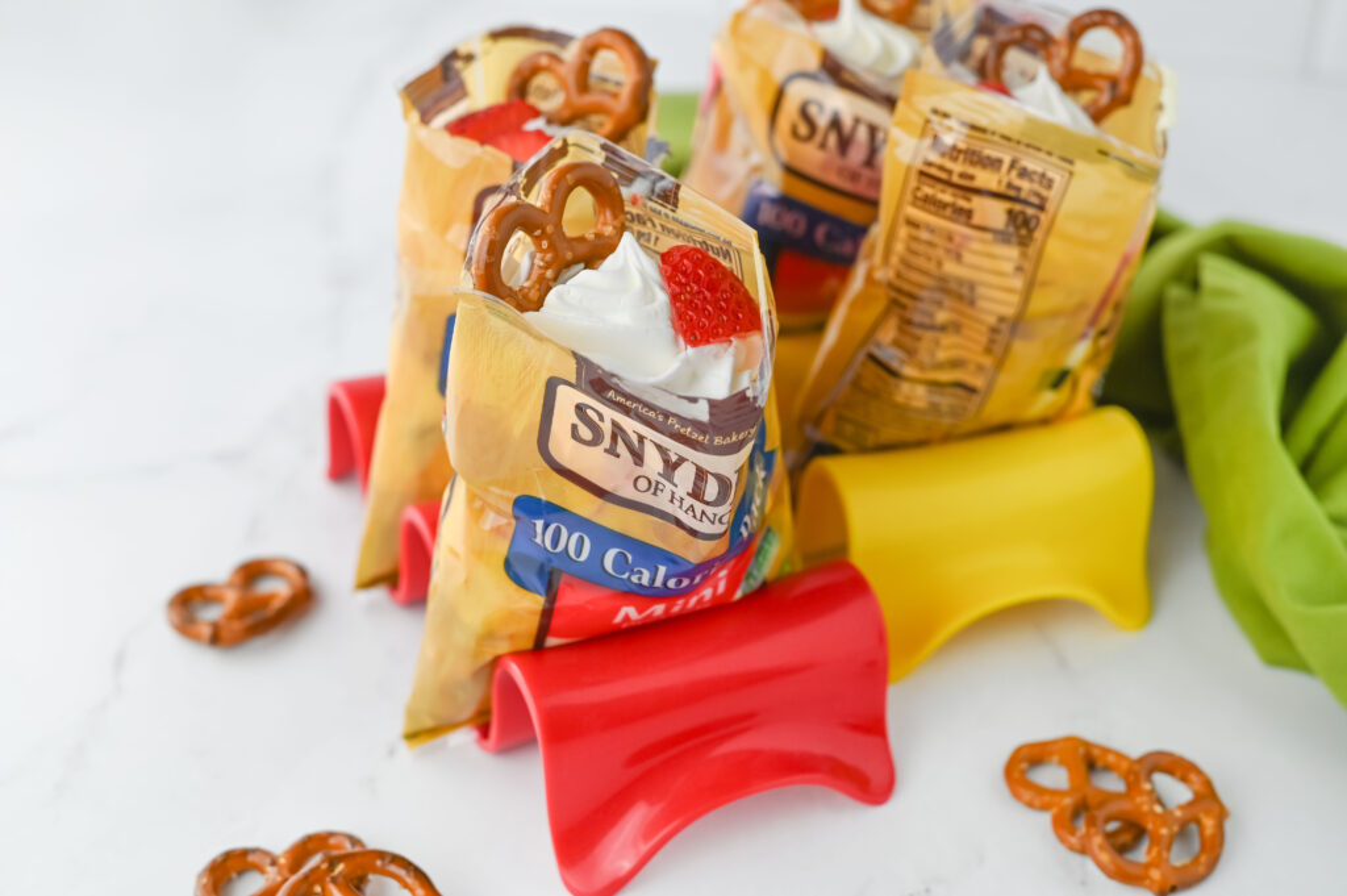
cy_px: 448
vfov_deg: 26.9
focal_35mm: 50
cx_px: 674
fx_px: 1869
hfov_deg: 39.6
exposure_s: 1/160
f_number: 5.6
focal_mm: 50
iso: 280
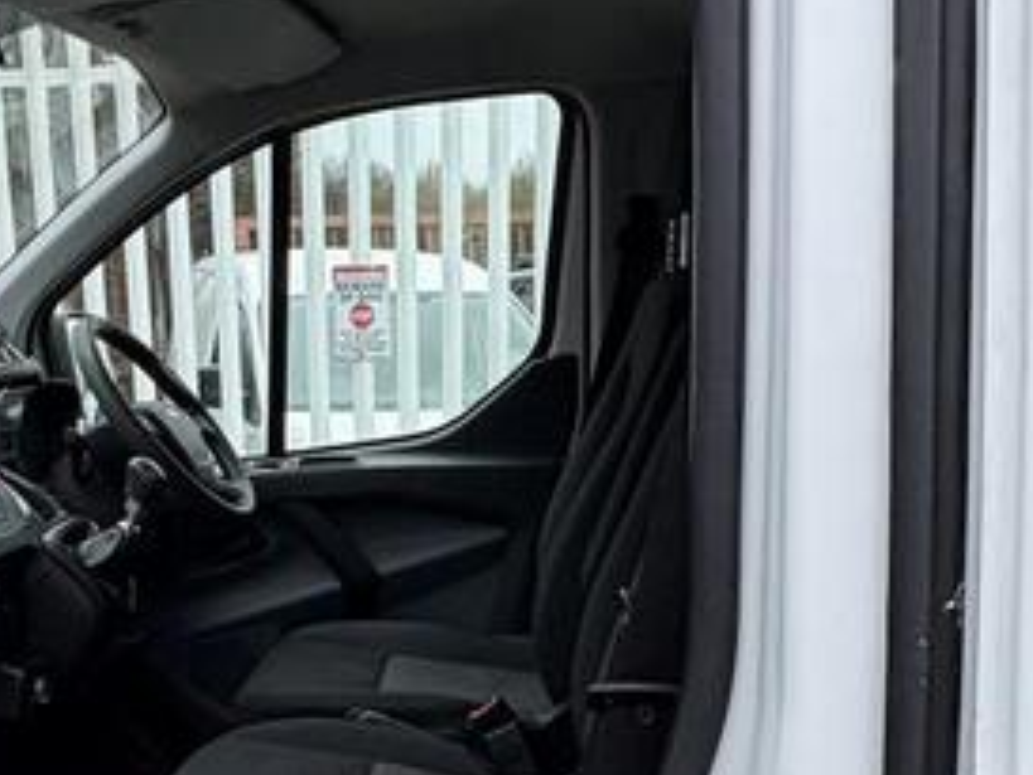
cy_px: 703
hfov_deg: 40.9
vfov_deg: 30.1
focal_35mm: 46
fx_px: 1373
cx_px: 371
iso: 64
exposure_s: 1/309
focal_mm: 2.22
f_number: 2.2
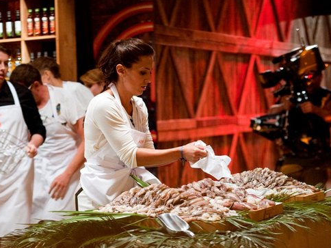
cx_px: 127
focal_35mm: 108
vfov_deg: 13.7
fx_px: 1033
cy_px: 122
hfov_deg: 18.2
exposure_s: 1/160
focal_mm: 85
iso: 1600
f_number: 3.5
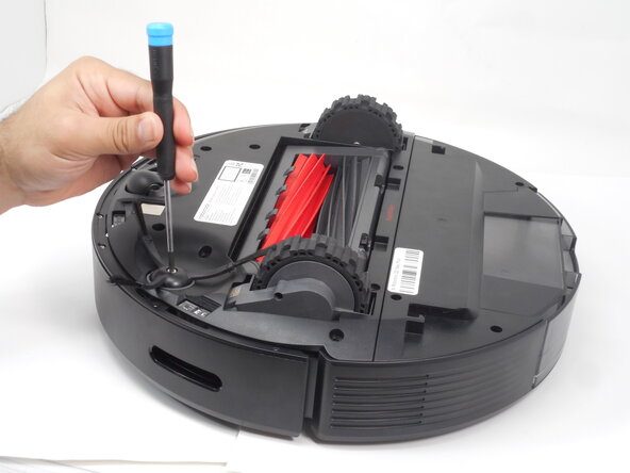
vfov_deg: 24.8
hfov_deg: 32.7
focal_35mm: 59
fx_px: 1074
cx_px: 315
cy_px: 236
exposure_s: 1/30
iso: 180
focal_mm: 10.5
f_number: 5.1
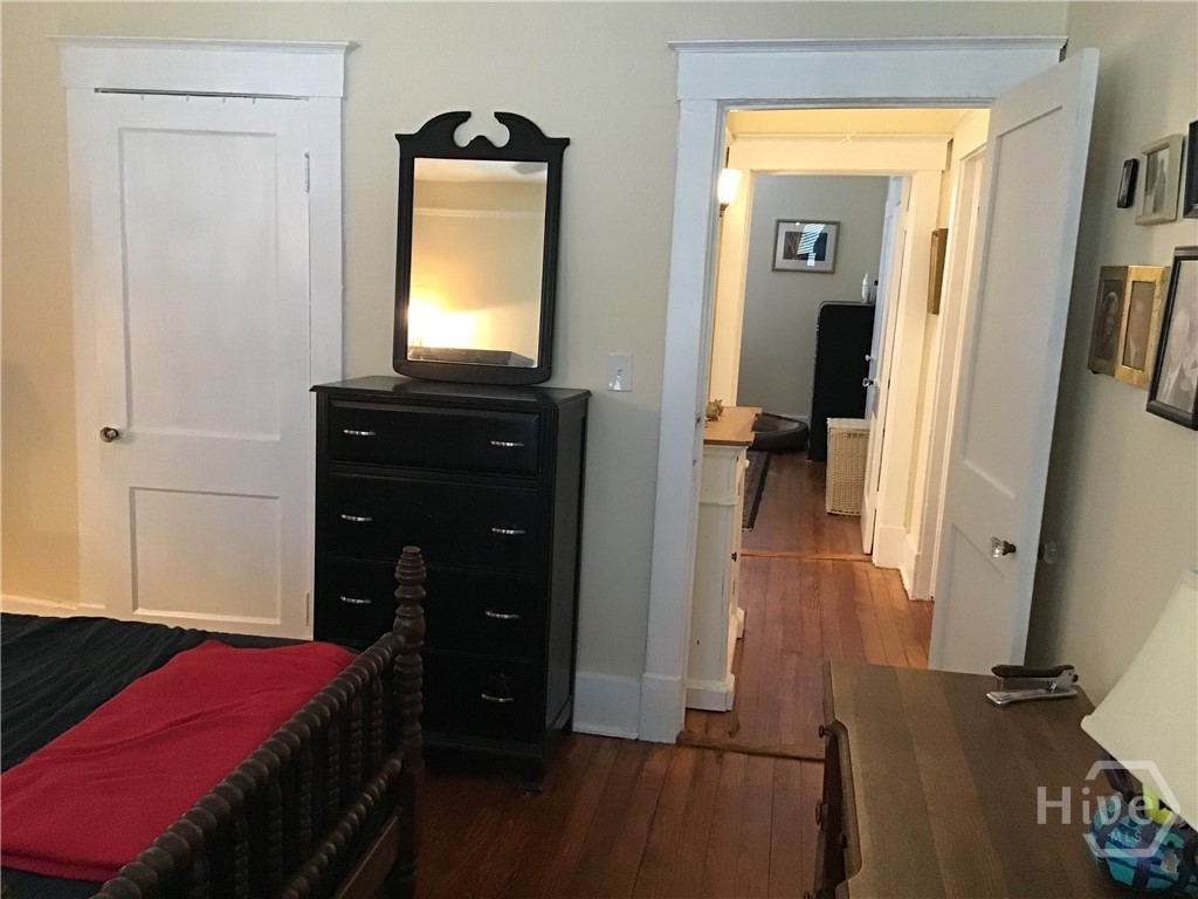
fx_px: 1073
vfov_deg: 45.4
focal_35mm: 31
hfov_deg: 58.4
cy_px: 450
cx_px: 599
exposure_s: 1/30
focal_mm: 3.3
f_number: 2.4
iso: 200
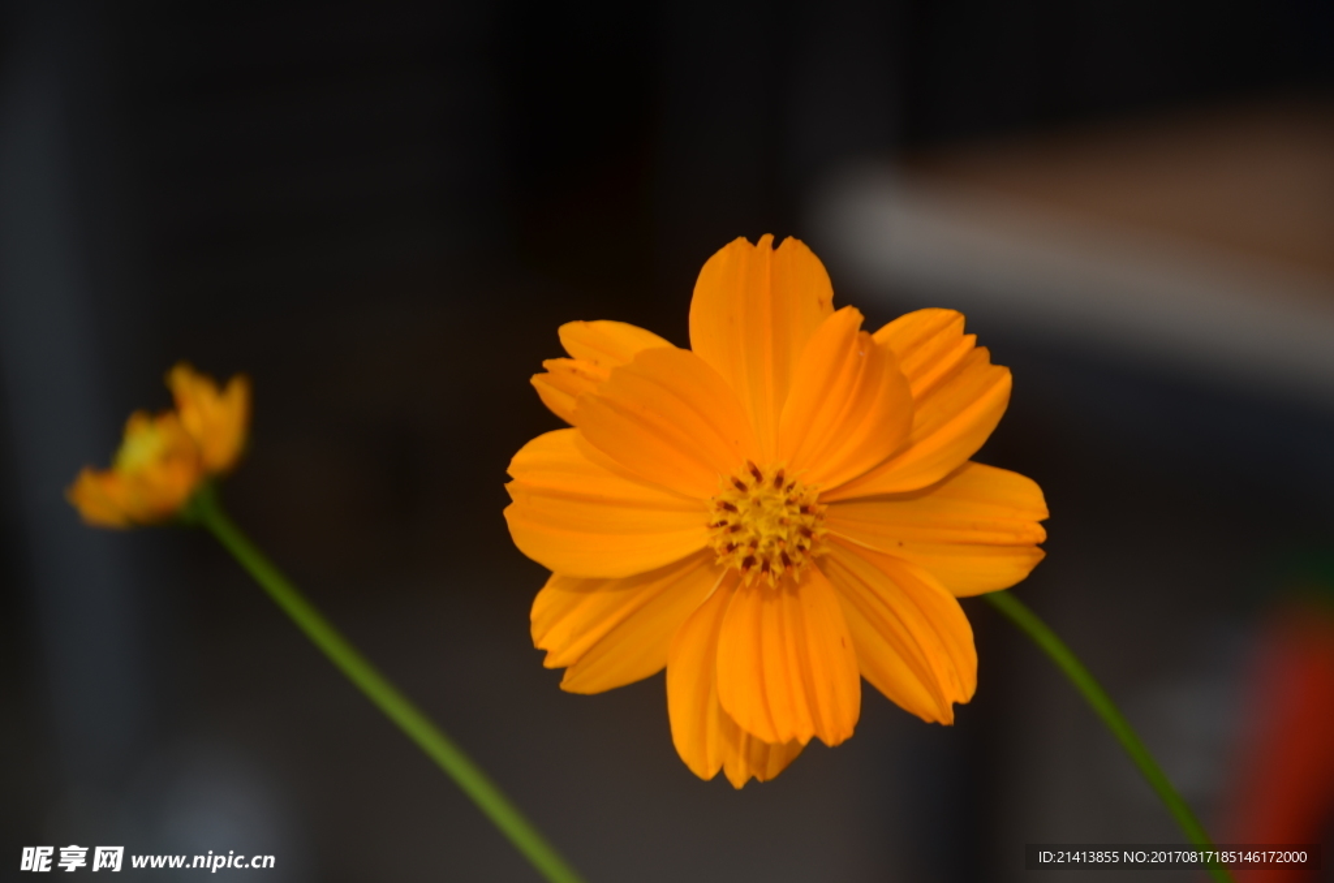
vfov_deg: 8.7
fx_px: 5824
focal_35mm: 158
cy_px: 442
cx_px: 667
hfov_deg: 13.1
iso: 100
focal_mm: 105
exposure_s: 1/100
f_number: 5.6
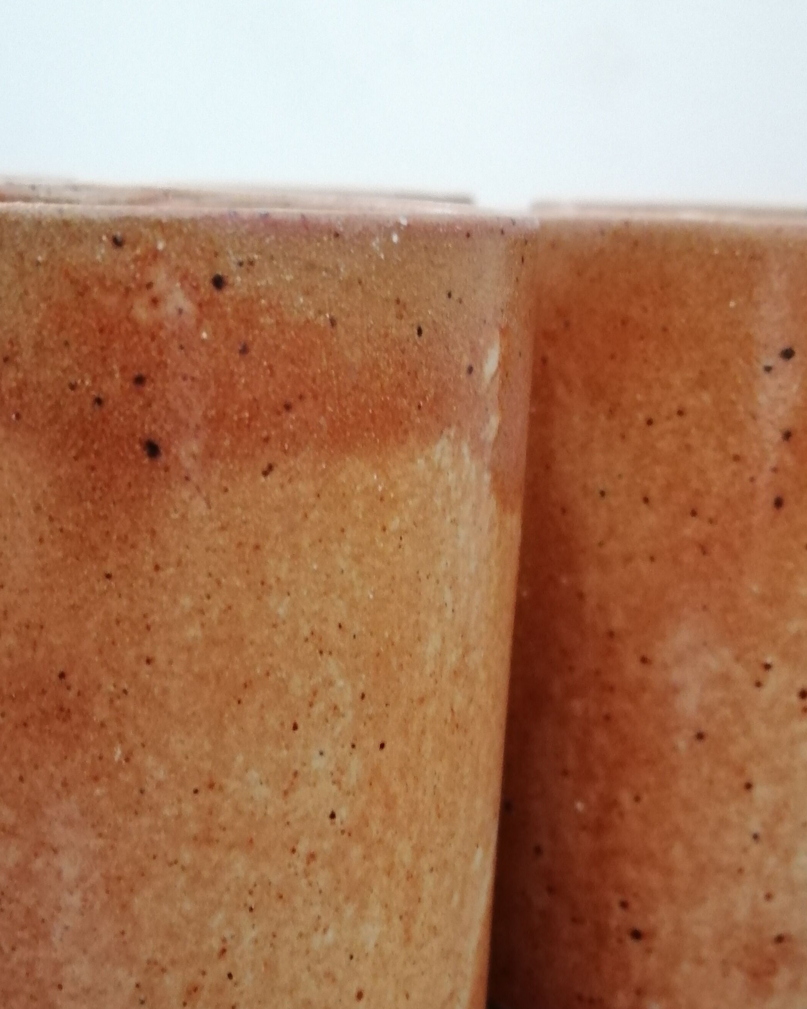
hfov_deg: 37.3
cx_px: 429
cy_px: 663
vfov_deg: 45.2
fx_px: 1194
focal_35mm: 40
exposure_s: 1/14.3
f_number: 1.8
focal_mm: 3.46
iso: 640
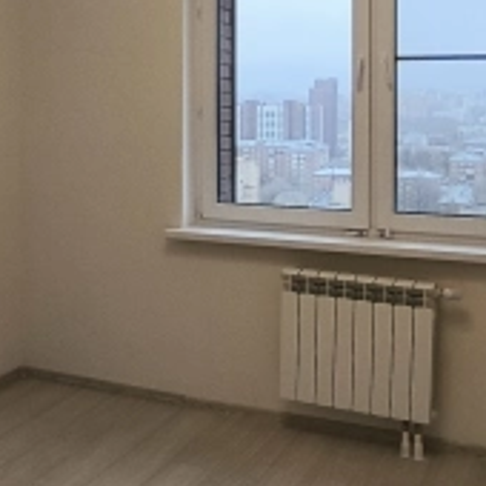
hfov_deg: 32.7
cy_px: 117
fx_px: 826
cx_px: 189
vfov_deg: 32.1
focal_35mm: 52
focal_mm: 1.65
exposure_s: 1/100
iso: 100
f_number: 2.2
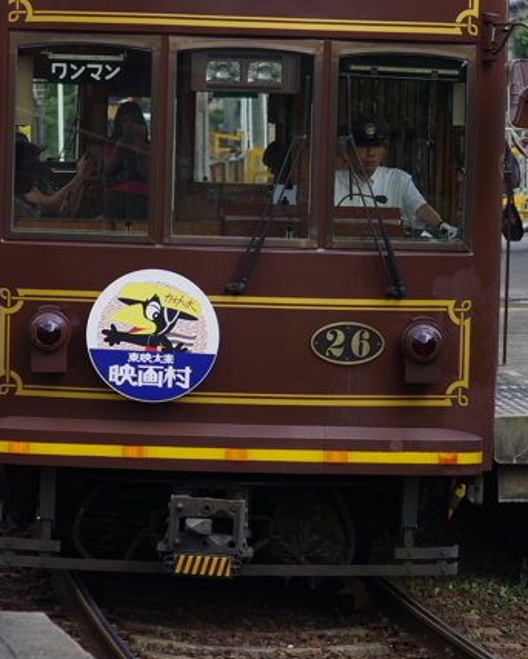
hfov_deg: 6.6
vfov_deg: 8.2
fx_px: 4585
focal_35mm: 235
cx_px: 308
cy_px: 242
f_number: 4
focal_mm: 70
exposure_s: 1/200
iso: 100
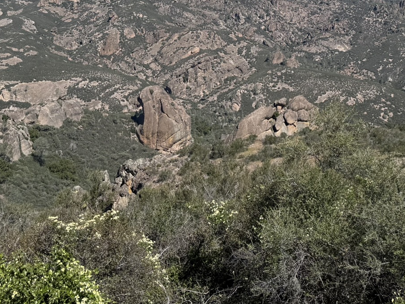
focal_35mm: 54
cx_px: 259
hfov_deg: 35.3
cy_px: -4
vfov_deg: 25.6
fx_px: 632
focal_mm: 6.76
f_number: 1.78
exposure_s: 1/6711
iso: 80
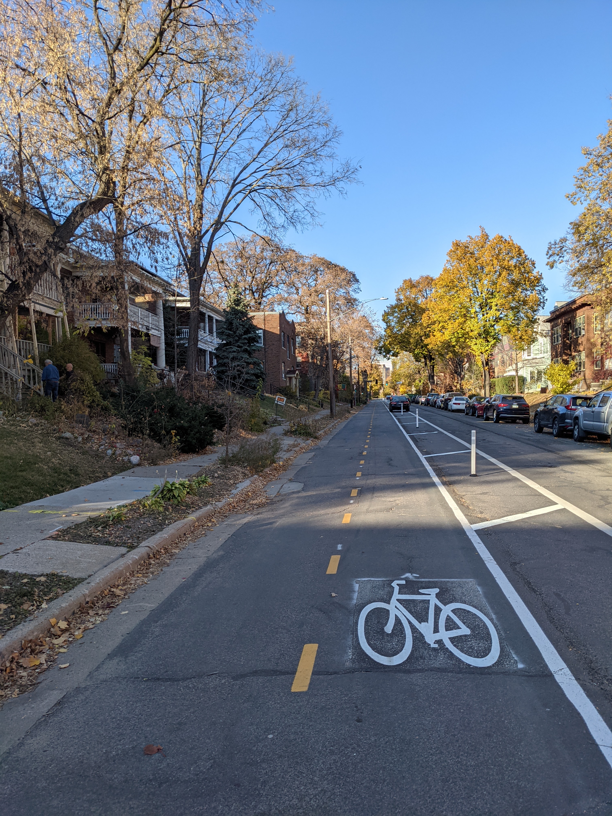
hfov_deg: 51.4
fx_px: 636
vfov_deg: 65.3
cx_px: 306
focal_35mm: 27
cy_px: 408
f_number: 1.73
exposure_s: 1/1235
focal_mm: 4.38
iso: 46
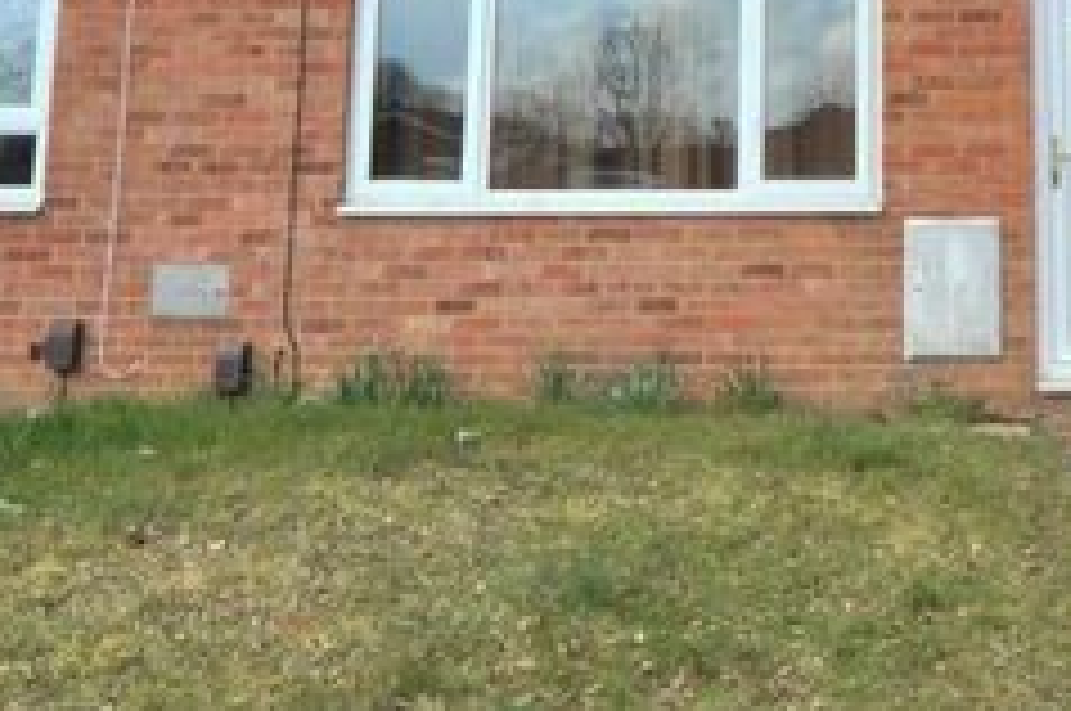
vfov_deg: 25.7
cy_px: -65
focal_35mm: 48
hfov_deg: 38.7
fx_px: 1440
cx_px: 909
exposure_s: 1/250
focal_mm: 11
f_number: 8
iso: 200
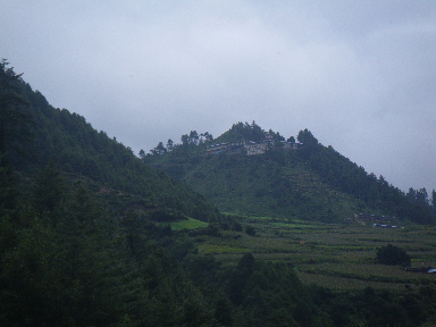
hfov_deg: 14.1
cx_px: 218
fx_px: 1763
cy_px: 164
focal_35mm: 140
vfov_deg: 10.6
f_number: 5.5
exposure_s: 1/250
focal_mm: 25
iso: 100
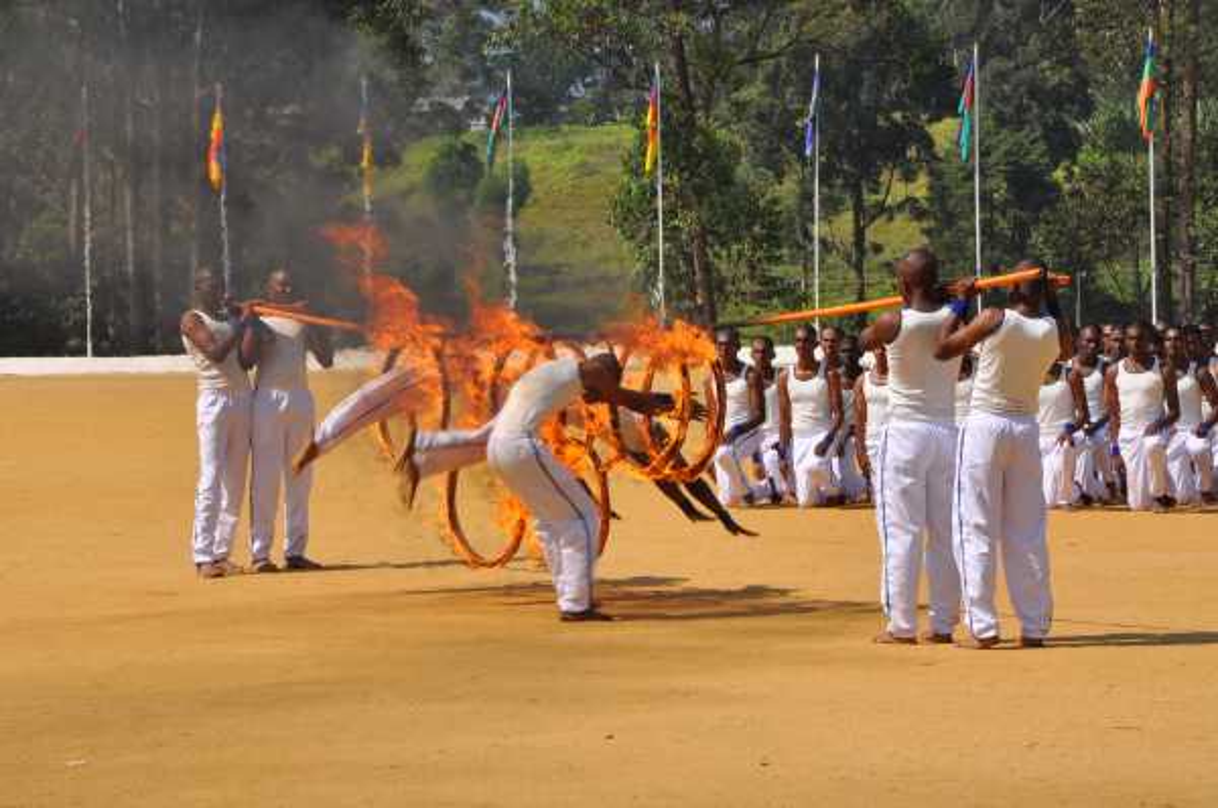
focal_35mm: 128
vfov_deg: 10.7
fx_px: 4307
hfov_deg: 16.1
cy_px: 404
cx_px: 609
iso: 200
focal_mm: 85
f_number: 18
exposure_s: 1/160
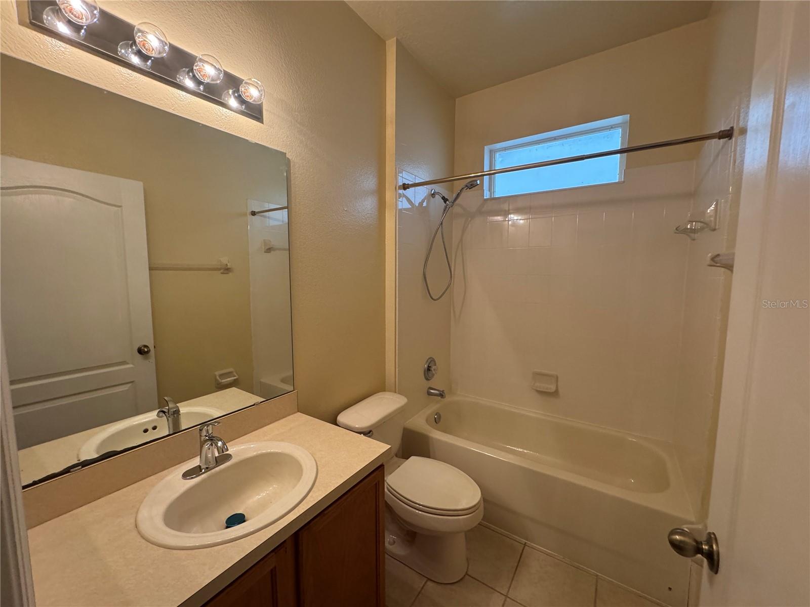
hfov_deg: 102.1
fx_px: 328
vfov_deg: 85.7
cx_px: 405
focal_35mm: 14
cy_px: 304
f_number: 2.2
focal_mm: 2.22
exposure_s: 1/120
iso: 320
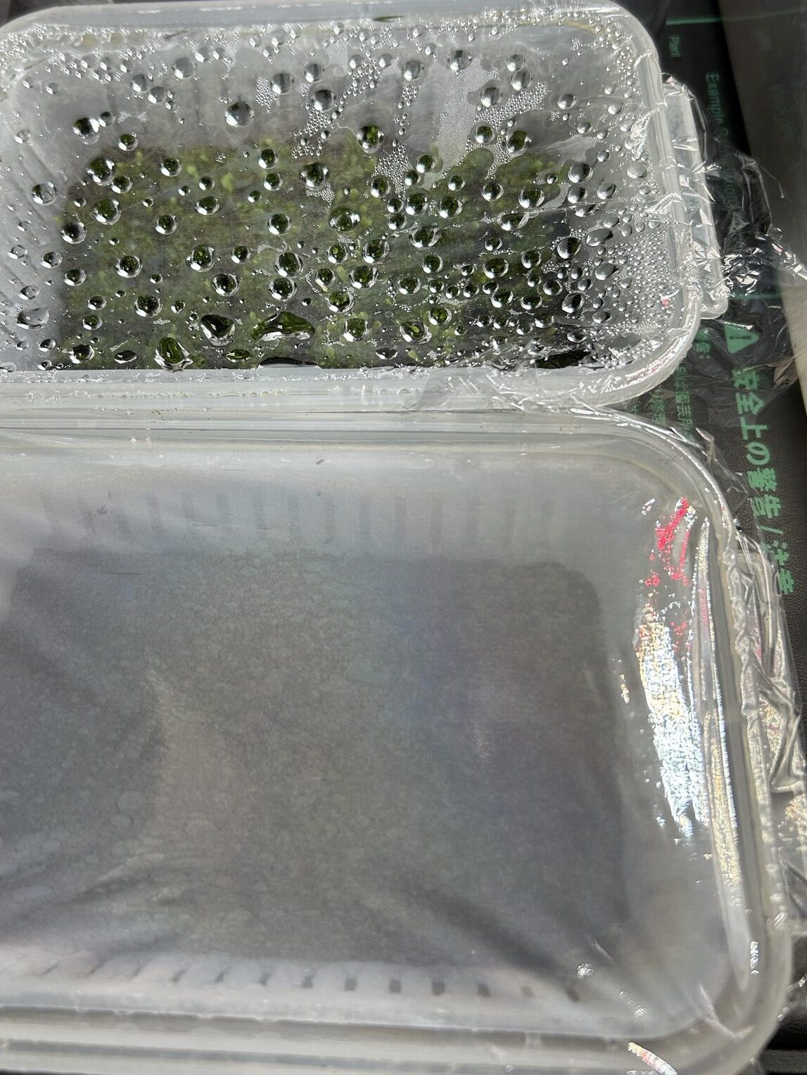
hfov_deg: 41.6
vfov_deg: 53.8
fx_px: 1057
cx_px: 314
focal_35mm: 34
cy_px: 475
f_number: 1.5
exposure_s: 1/769
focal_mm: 5.7
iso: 50
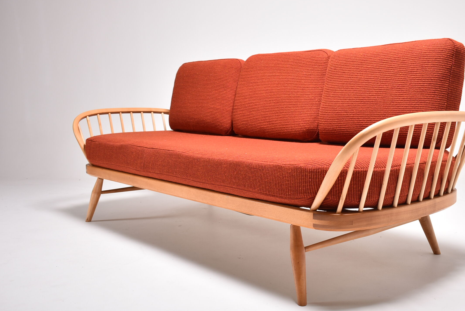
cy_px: 177
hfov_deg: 45.9
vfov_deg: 31.9
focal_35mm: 42
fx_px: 543
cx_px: 295
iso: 100
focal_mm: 20
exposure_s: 1/200
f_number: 4.5
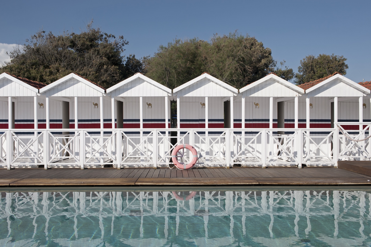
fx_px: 350
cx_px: 186
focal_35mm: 34
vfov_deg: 38.8
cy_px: 124
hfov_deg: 55.8
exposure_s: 1/800
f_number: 11
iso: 320
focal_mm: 34
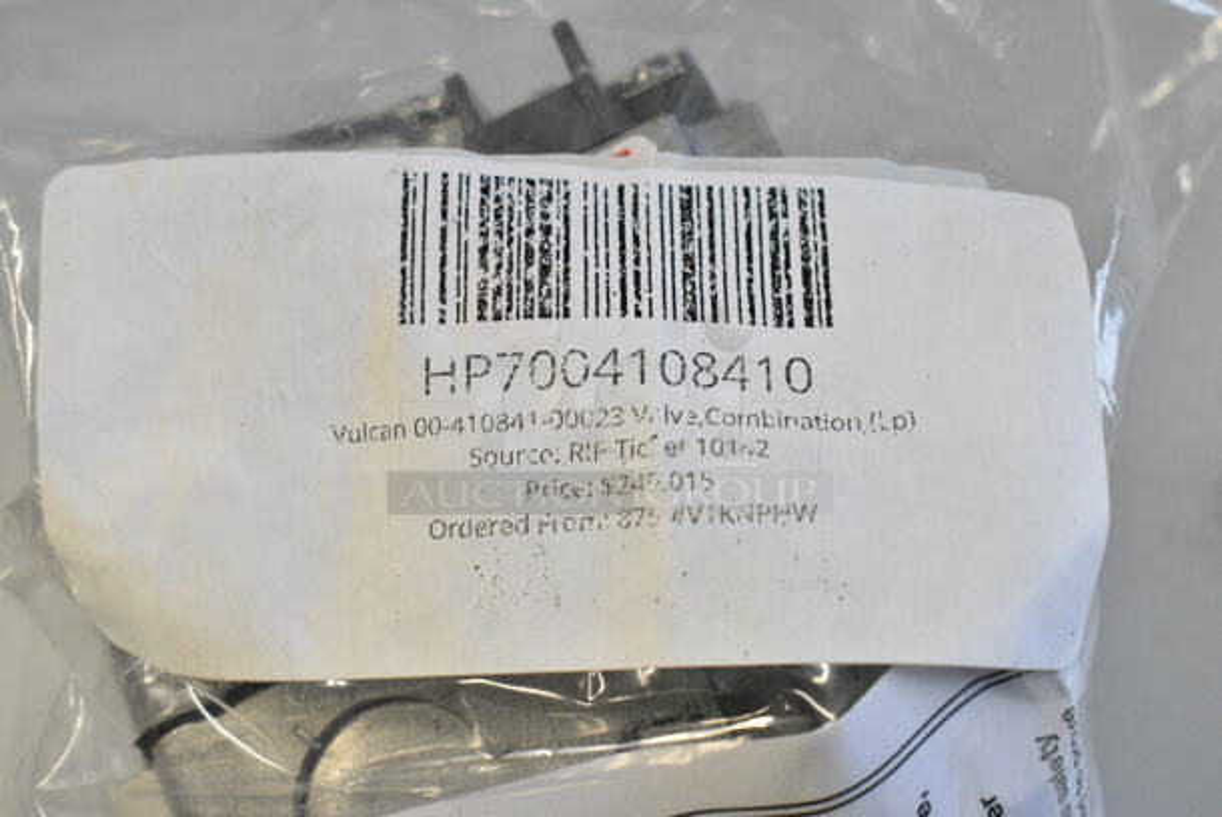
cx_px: 611
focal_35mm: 60
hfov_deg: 33.4
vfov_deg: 22.7
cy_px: 408
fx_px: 2039
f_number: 7.1
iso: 6400
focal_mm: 40
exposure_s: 1/320
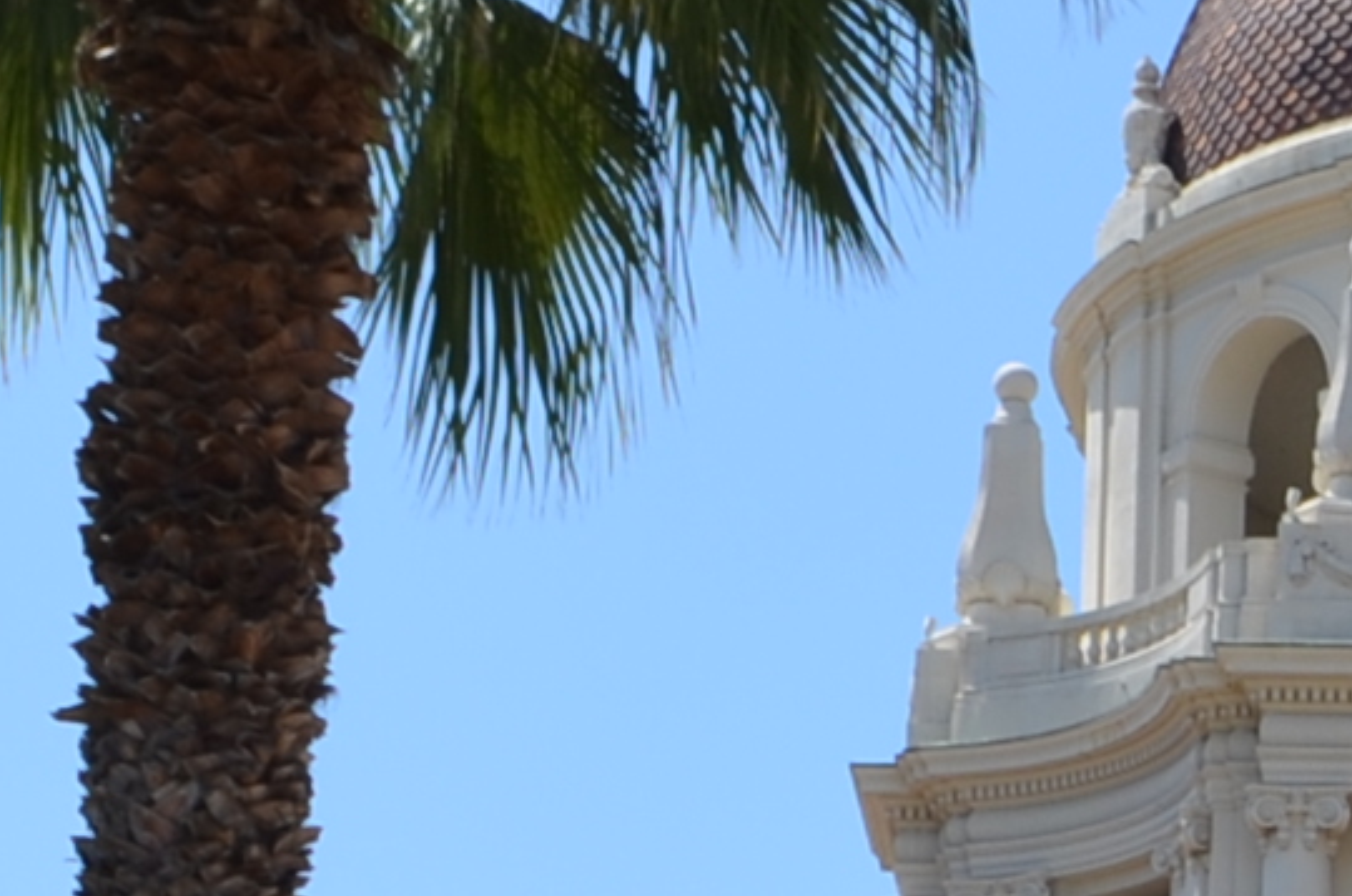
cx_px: 2024
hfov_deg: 10.7
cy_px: 1197
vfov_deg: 7.3
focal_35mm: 185
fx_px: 6933
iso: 110
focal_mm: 18
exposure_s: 1/250
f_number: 8
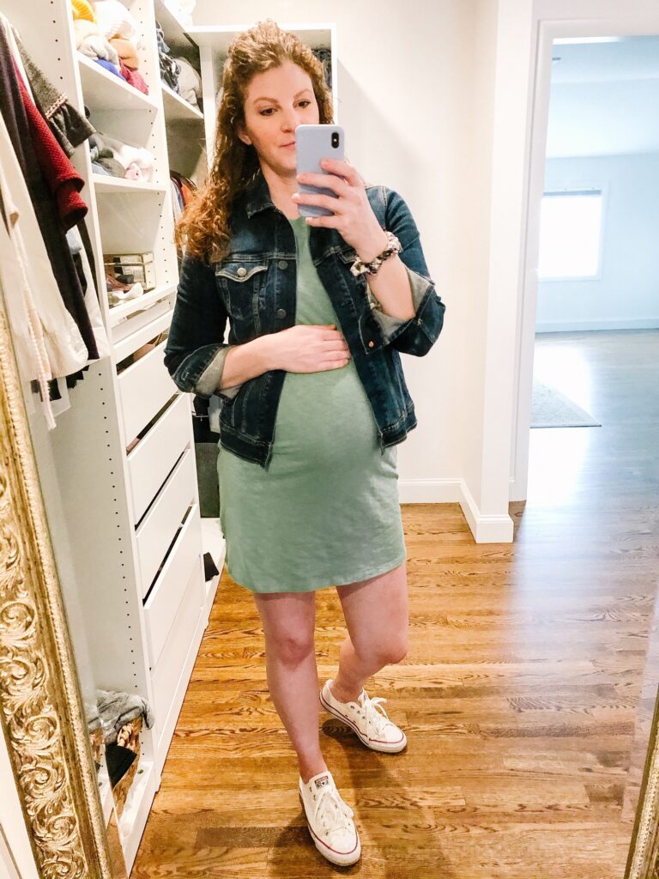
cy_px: 440
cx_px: 330
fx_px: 711
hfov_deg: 49.7
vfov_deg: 63.4
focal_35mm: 28
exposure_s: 1/15
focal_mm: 4
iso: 64
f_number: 1.8
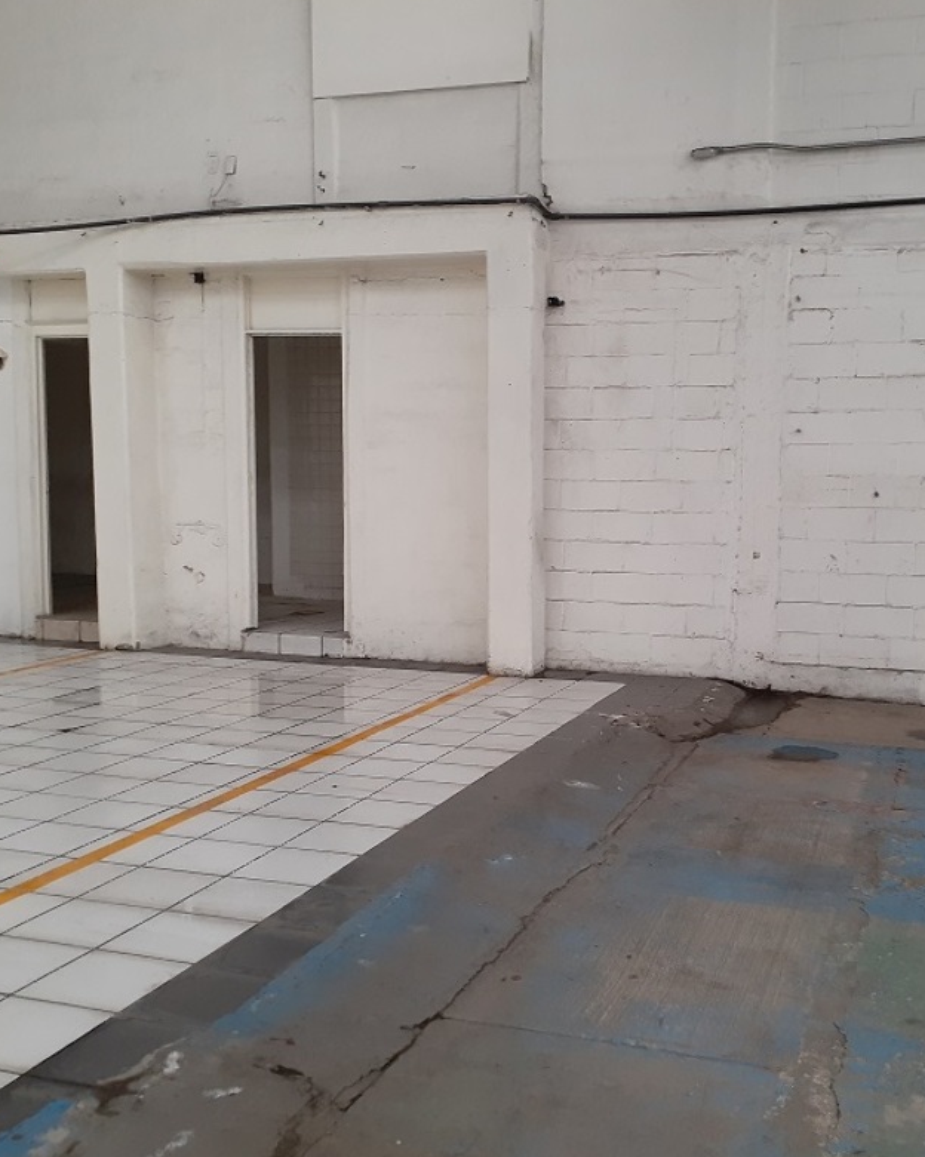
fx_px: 1233
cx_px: 581
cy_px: 588
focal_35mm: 36
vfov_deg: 50.3
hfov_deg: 40.8
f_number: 1.9
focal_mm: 3.6
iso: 320
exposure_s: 1/30
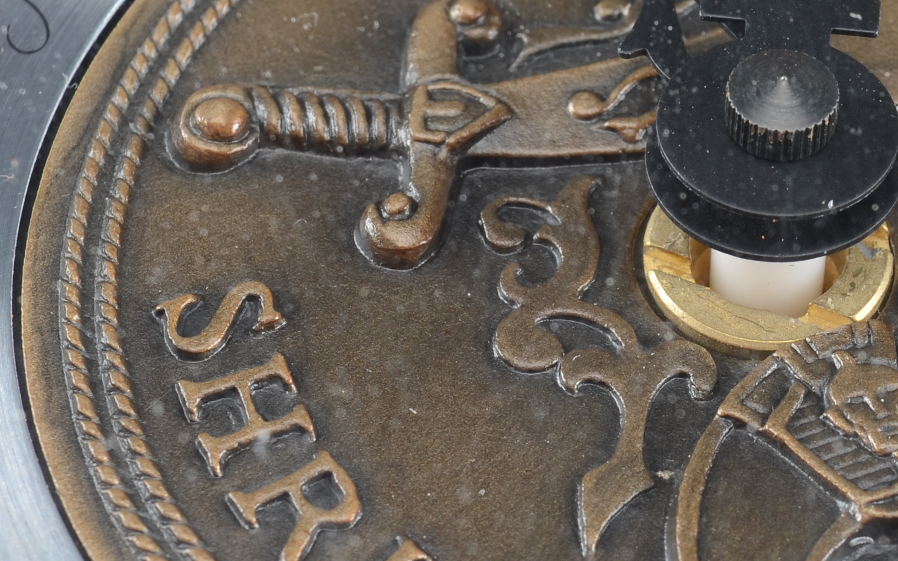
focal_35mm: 143
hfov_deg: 14.6
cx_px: 765
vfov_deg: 9.2
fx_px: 3488
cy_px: 321
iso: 100
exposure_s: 1/125
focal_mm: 31
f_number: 10
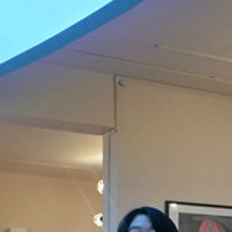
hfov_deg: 18.7
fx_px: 705
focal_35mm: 93
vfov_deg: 17.5
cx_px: 125
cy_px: 302
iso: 200
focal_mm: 3.88
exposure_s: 1/100
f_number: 2
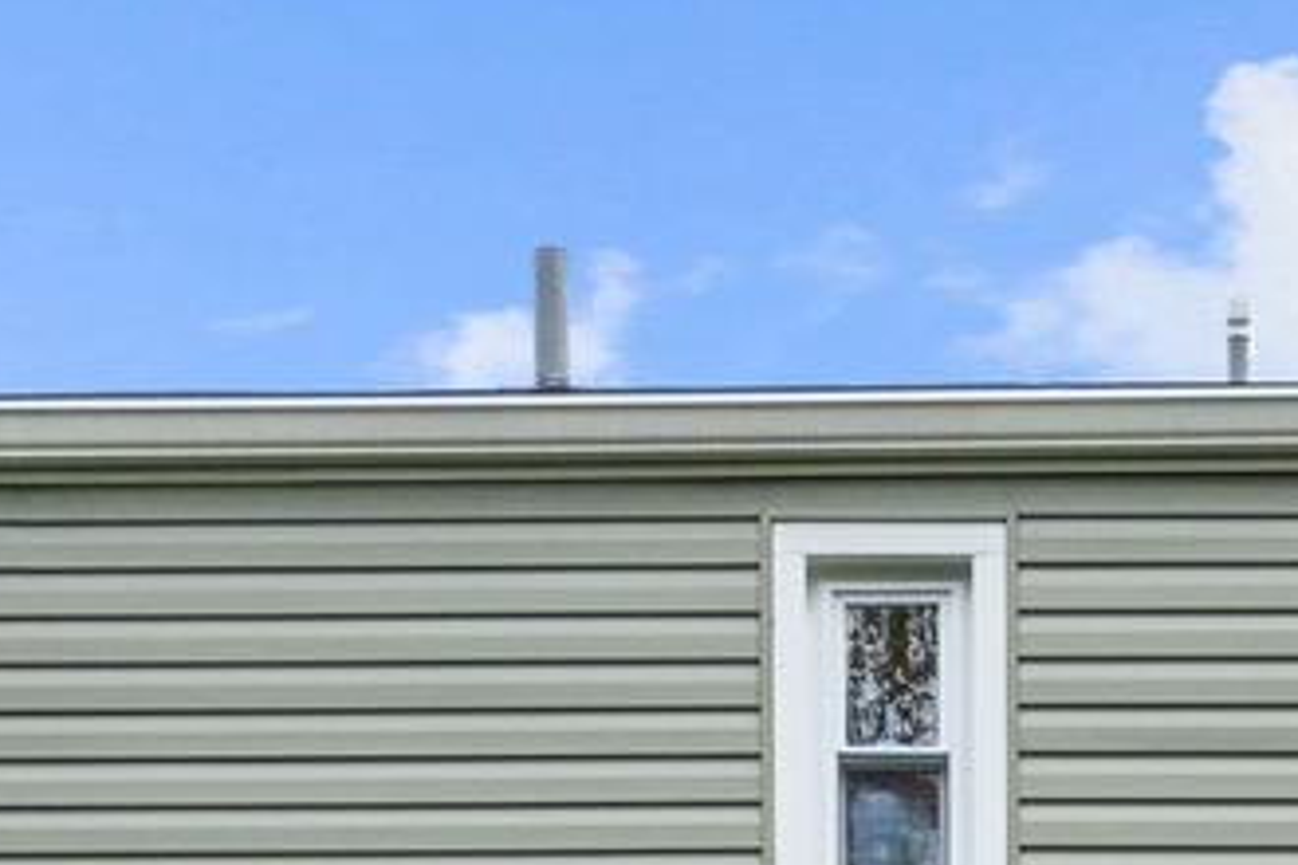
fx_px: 6706
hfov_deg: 11.0
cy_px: 2670
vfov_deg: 6.6
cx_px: 944
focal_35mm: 186
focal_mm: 30
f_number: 4
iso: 640
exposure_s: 1/1250
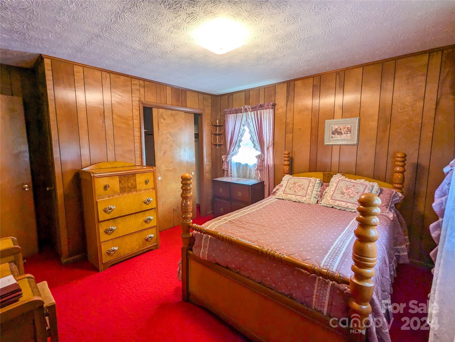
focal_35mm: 16
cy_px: 171
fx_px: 211
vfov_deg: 78.2
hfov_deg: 94.4
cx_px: 228
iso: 52
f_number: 2.2
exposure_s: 1/25
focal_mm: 2.35
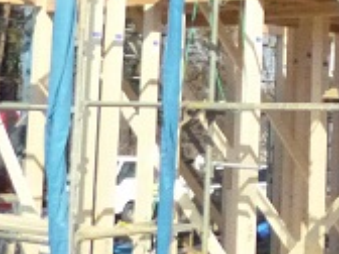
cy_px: -25
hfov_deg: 18.5
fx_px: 970
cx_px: 432
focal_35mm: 99
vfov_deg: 14.6
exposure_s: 1/1300
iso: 1600
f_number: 9
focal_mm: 4.3
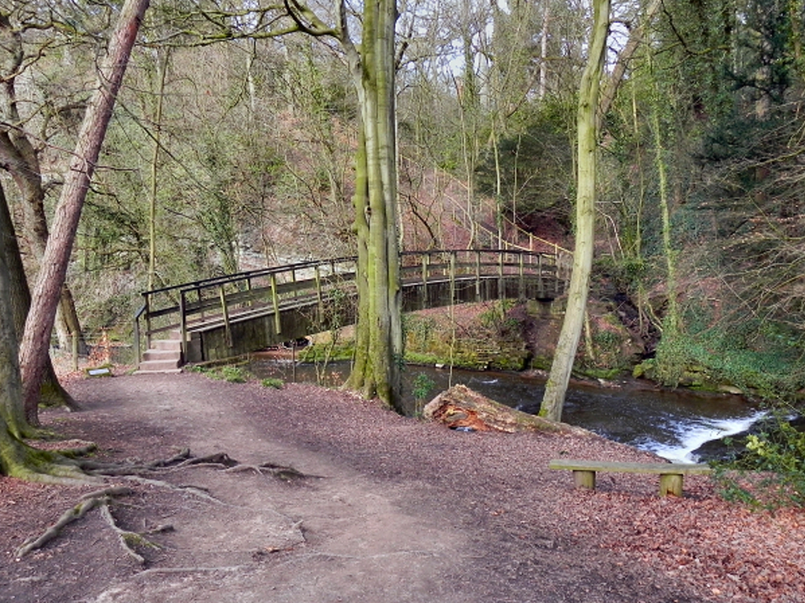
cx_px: 398
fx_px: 721
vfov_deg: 45.4
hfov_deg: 58.4
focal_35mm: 31
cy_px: 302
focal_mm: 5.2
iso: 200
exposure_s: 1/184
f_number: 3.2
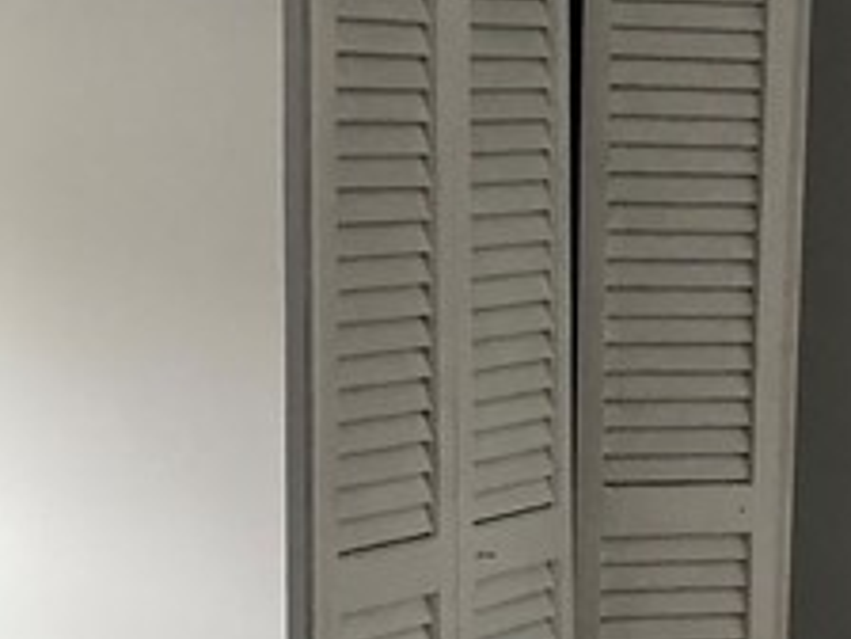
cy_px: 696
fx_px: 3147
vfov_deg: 11.4
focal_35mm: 128
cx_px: 783
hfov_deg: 15.2
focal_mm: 3.99
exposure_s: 1/30
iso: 40
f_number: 1.8
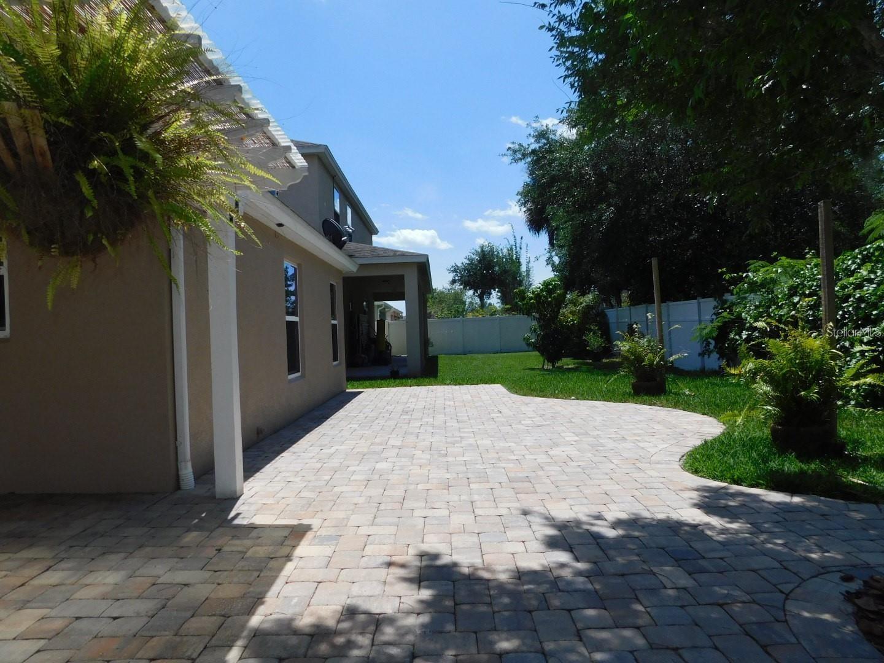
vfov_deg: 58.9
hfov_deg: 73.9
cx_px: 442
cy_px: 332
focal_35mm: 23
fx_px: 587
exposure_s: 1/640
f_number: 6
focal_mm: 4
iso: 125
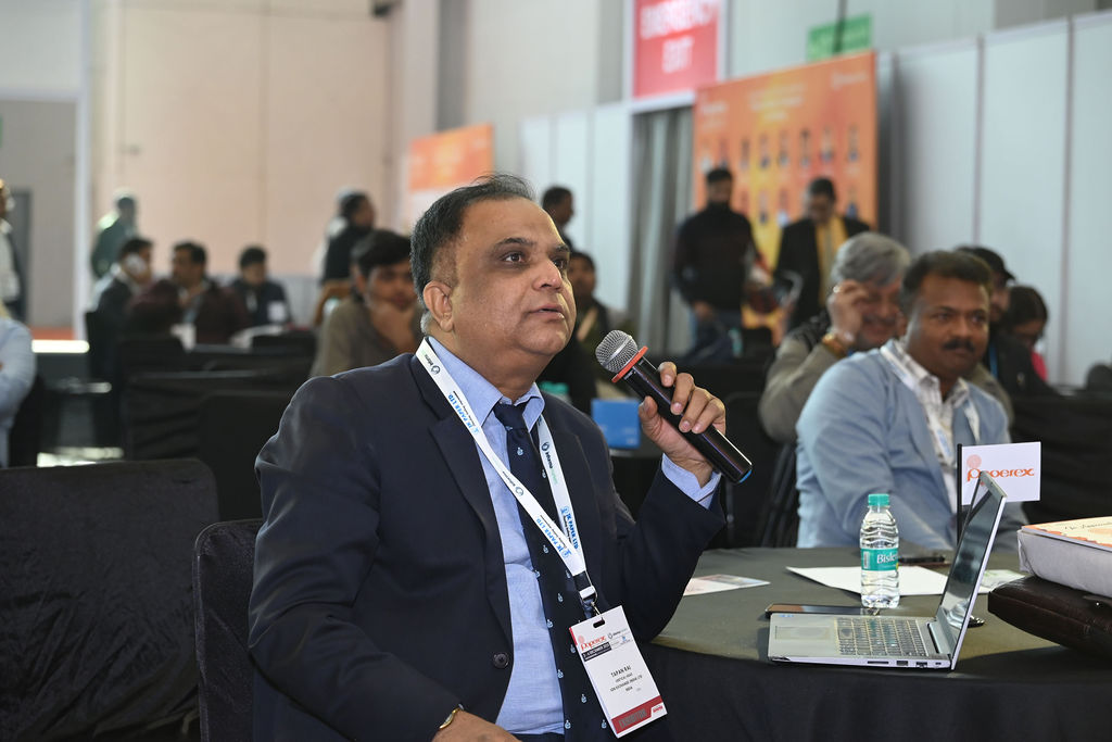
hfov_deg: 30.1
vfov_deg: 20.3
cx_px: 556
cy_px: 371
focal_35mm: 67
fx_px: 2070
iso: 1250
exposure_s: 1/200
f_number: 4
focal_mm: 67
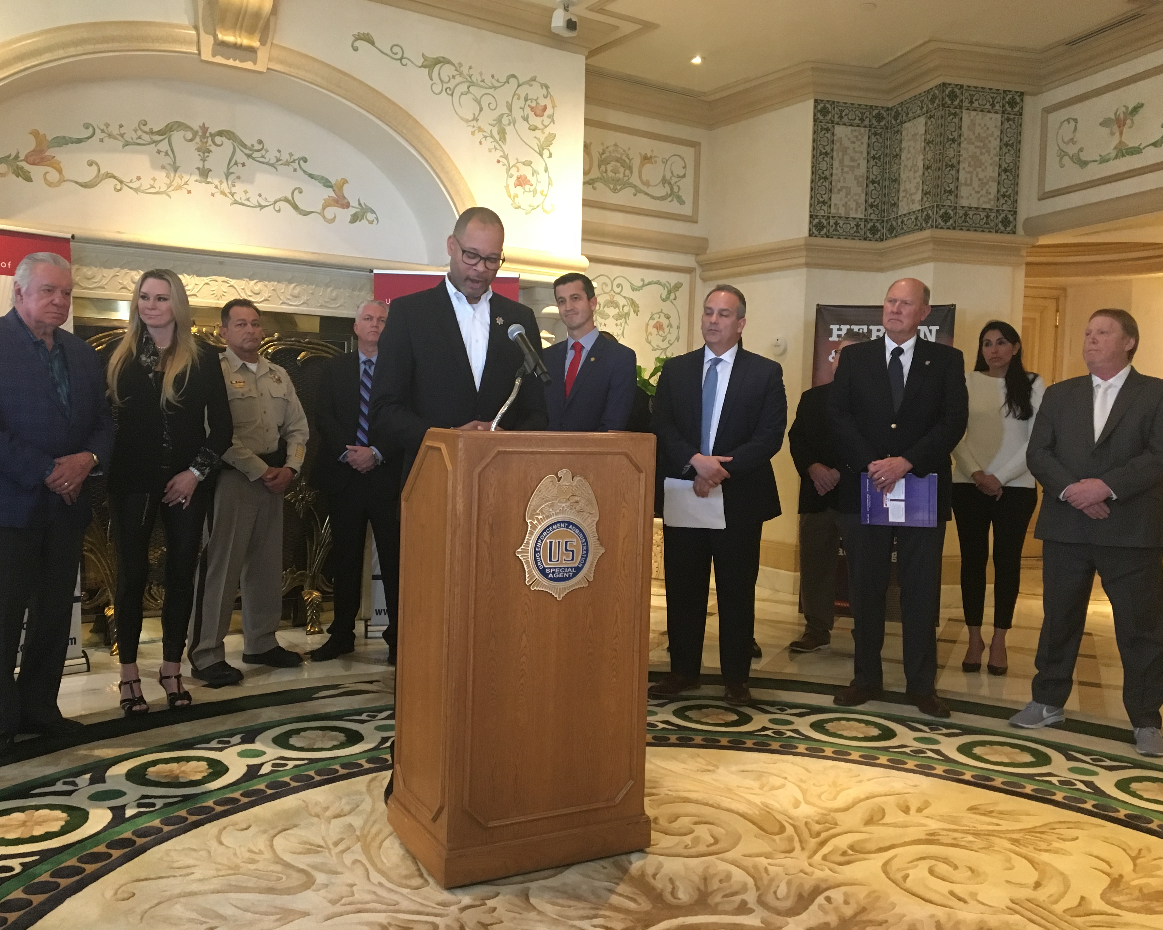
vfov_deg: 47.1
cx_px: 556
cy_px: 465
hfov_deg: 57.2
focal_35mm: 31
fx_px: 1067
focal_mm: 4.15
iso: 200
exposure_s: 1/30
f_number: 2.2
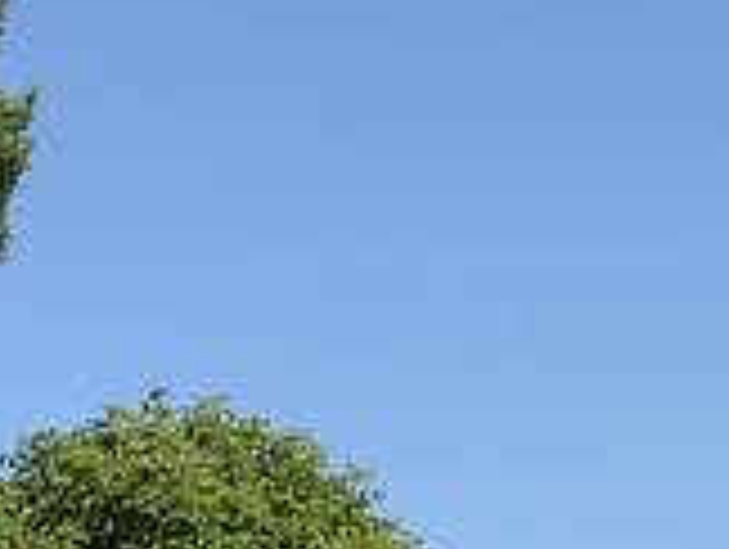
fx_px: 2995
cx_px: 752
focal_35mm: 142
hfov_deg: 13.7
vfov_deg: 10.2
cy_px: 788
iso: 64
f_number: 1.78
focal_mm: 6.76
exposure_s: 1/4587
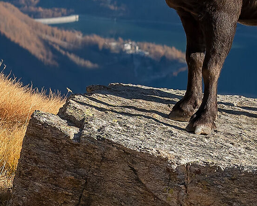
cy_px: -87
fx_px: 2600
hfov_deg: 5.7
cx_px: 149
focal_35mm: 342
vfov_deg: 4.5
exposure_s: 1/1600
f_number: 5
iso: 320
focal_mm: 40
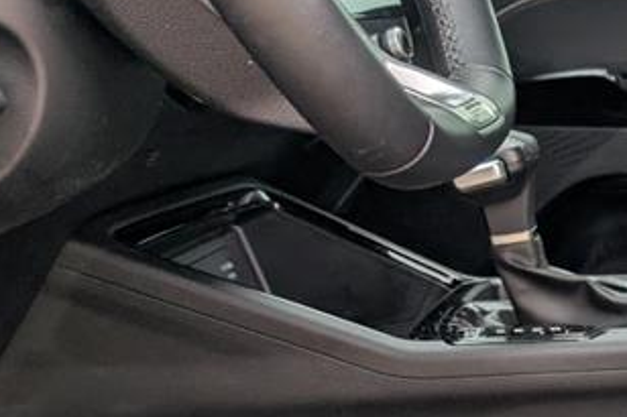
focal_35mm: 83
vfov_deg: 15.3
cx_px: 879
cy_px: 600
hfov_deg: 21.4
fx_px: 1445
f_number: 1.68
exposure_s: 1/97.1
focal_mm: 6.9
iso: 22
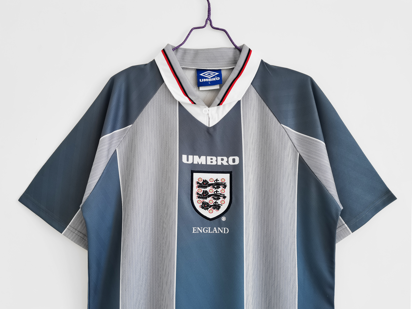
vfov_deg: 53.1
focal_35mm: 26
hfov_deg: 67.3
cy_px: 154
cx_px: 206
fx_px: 309
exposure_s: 1/100
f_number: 1.8
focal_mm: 5.58
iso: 64
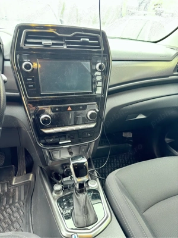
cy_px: 119
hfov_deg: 56.8
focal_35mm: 24
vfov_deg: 71.6
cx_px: 89
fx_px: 165
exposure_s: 1/33
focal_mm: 6.76
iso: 500
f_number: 1.78
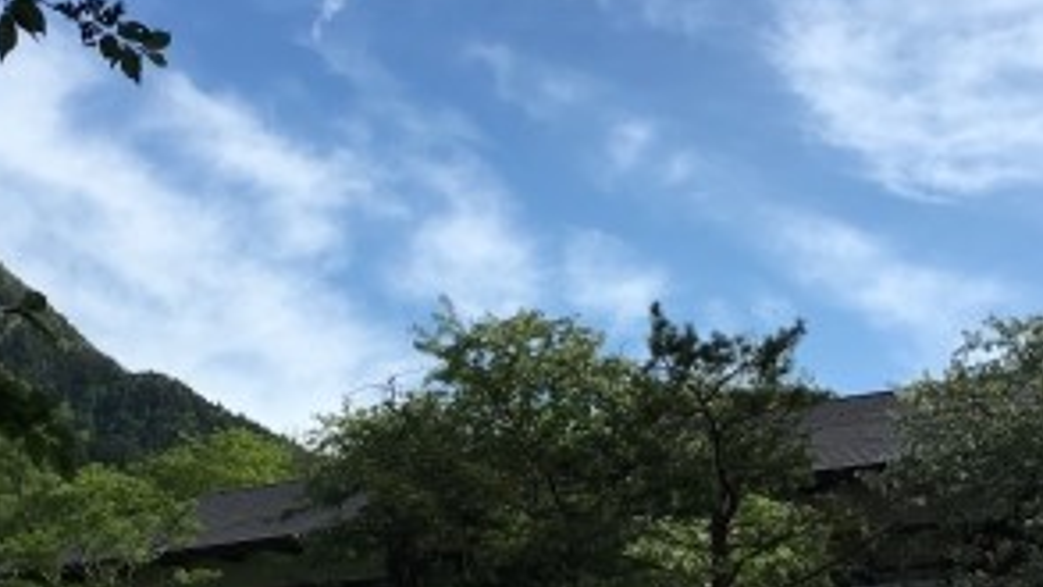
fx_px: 1936
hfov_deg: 30.1
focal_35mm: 70
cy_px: 489
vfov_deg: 17.1
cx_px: 498
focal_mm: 4.15
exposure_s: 1/1603
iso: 25
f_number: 2.2
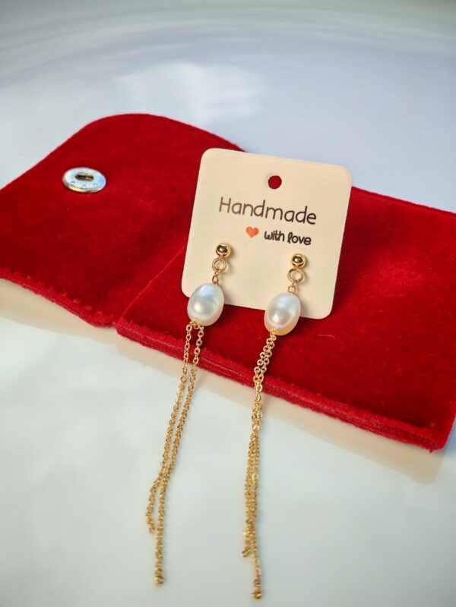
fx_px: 948
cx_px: 228
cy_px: 304
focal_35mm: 54
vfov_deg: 35.5
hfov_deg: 27.0
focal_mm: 5.52
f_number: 1.95
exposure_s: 1/190
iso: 50
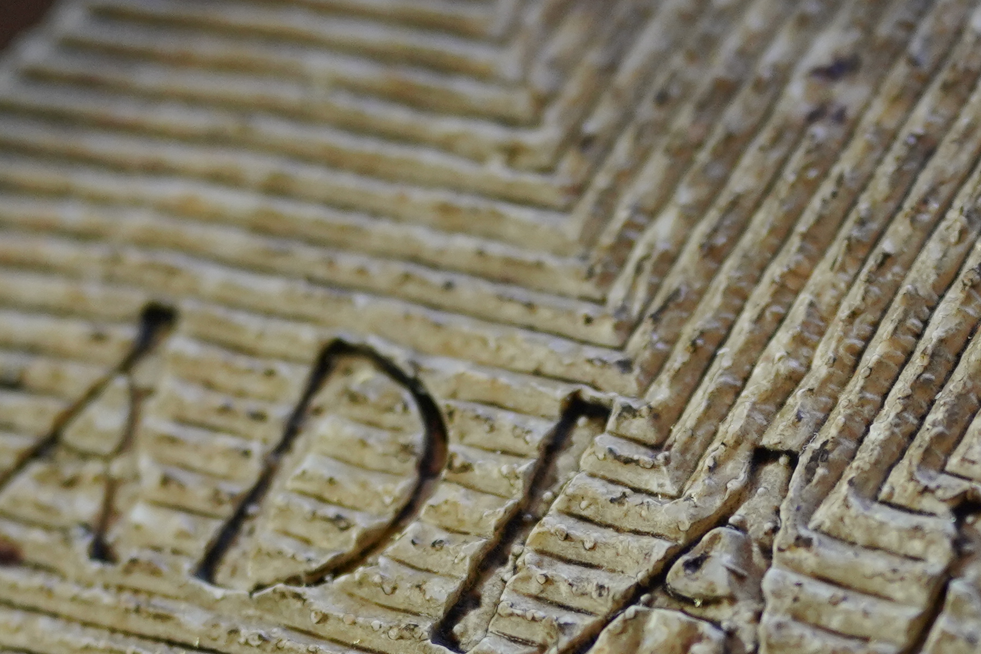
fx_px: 10302
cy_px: 971
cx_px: 774
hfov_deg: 5.4
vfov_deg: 3.6
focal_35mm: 378
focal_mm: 85
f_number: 2
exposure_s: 1/500
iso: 1000
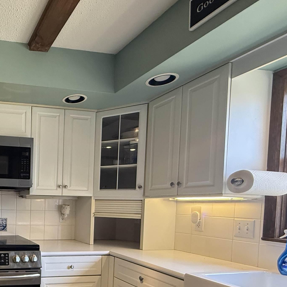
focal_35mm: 28
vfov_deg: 54.8
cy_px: 213
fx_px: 263
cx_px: -4
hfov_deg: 47.0
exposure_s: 1/120
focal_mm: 2.22
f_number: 2.2
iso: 250
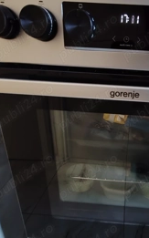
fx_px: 169
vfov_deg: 70.4
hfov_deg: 45.1
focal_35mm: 26
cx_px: 120
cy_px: 122
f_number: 2.2
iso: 1000
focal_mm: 1.96
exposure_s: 1/20
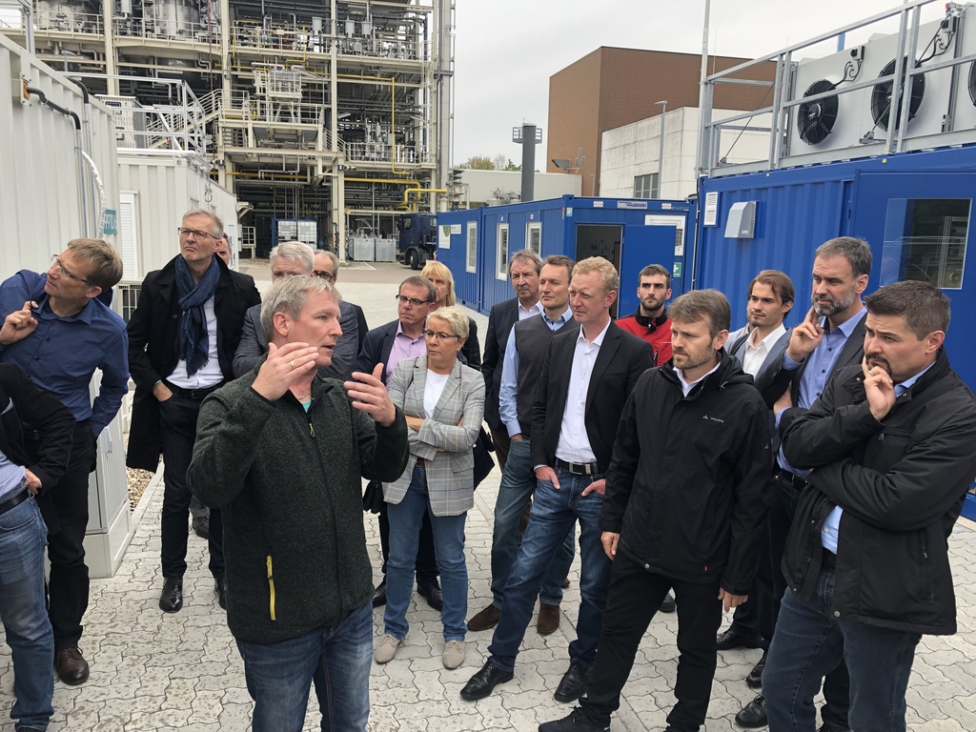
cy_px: 366
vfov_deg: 49.7
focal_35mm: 28
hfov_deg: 63.4
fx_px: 789
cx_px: 488
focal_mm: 4
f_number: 1.8
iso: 20
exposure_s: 1/225
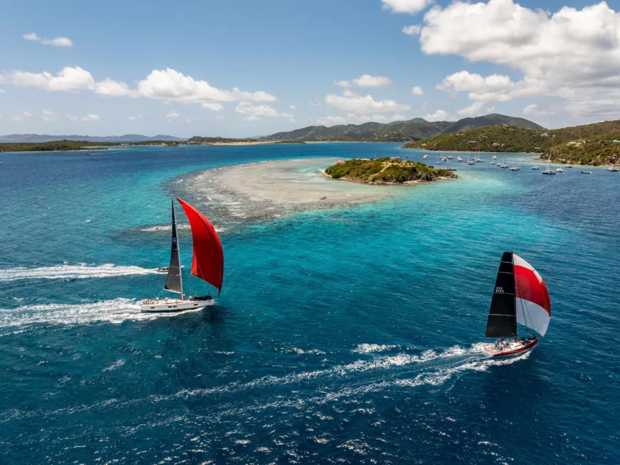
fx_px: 430
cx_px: 310
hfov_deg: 71.6
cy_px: 232
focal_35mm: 24
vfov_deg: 56.8
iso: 100
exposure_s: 1/400
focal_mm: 12.29
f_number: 7.1
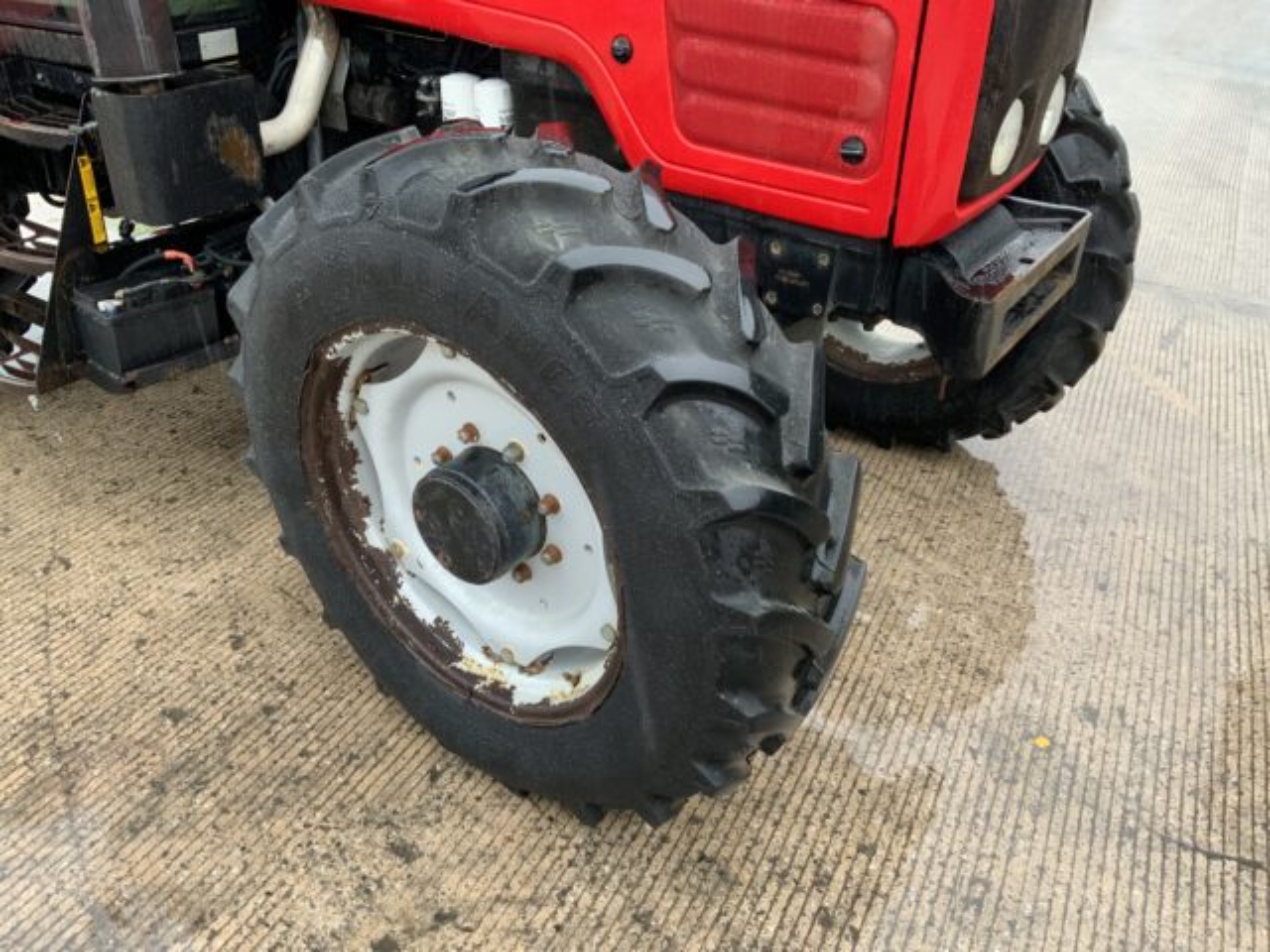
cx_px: 635
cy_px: 476
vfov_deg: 48.2
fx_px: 1064
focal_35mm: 29
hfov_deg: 61.7
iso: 64
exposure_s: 1/122
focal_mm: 3
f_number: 1.8
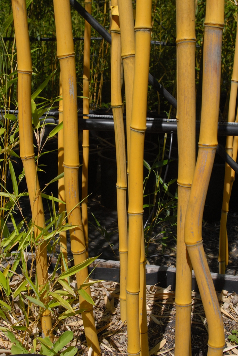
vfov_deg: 37.8
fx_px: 519
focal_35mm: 52
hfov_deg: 25.8
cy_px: 178
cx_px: 119
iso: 400
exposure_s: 1/500
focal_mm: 35
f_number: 11
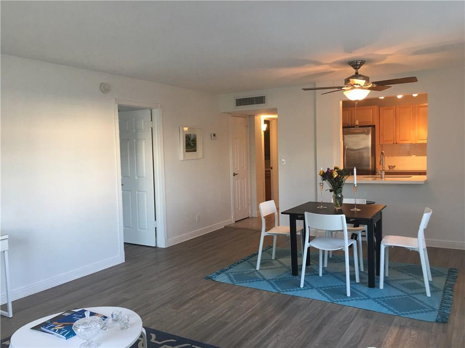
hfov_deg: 61.7
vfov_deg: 48.2
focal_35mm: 29
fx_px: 390
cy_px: 174
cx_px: 232
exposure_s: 1/30
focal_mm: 4.15
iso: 32
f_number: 2.2
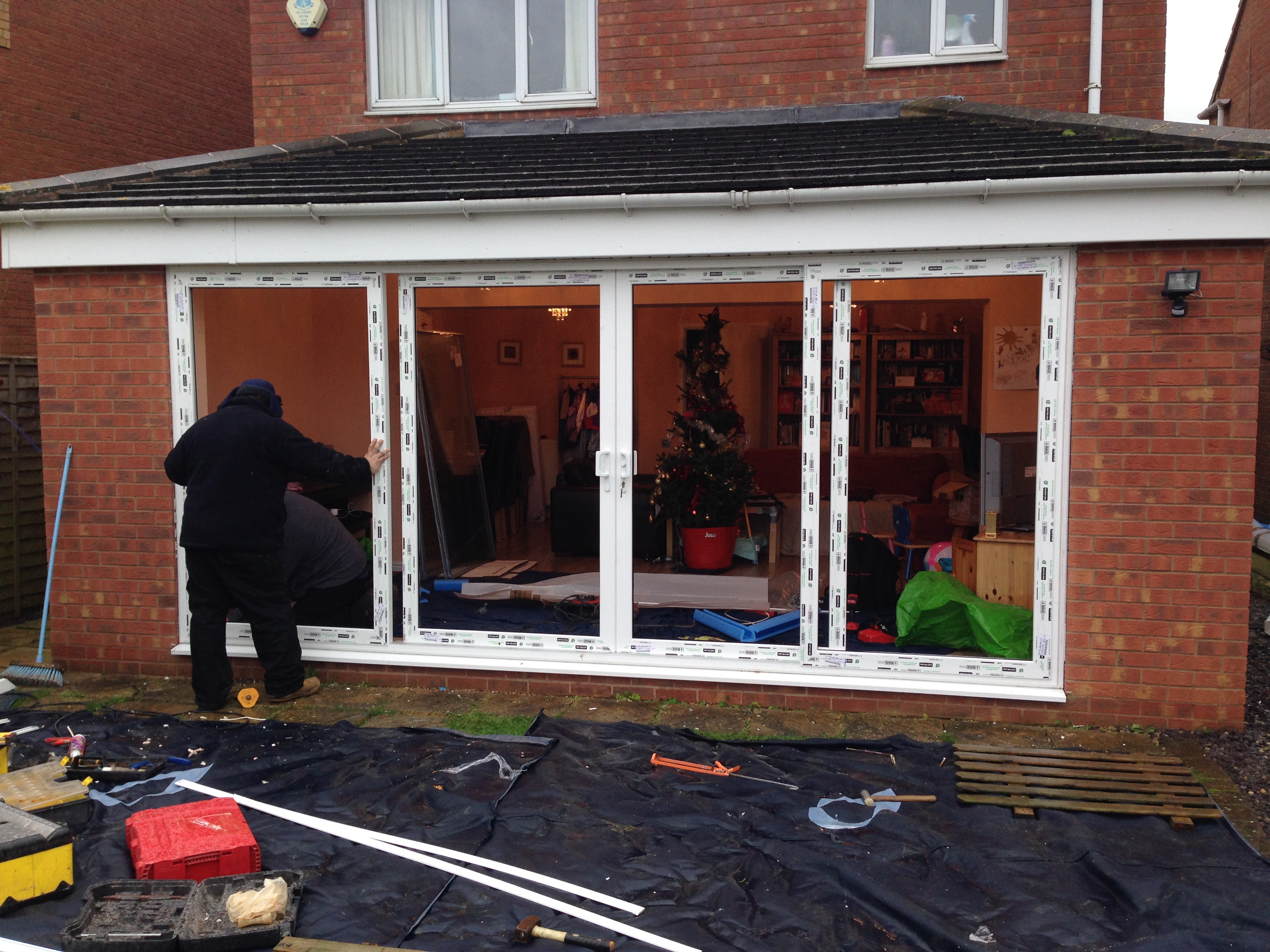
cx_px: 635
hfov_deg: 55.4
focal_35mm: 33
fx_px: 1211
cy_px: 476
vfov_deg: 42.9
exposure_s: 1/120
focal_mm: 4.12
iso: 64
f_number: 2.4
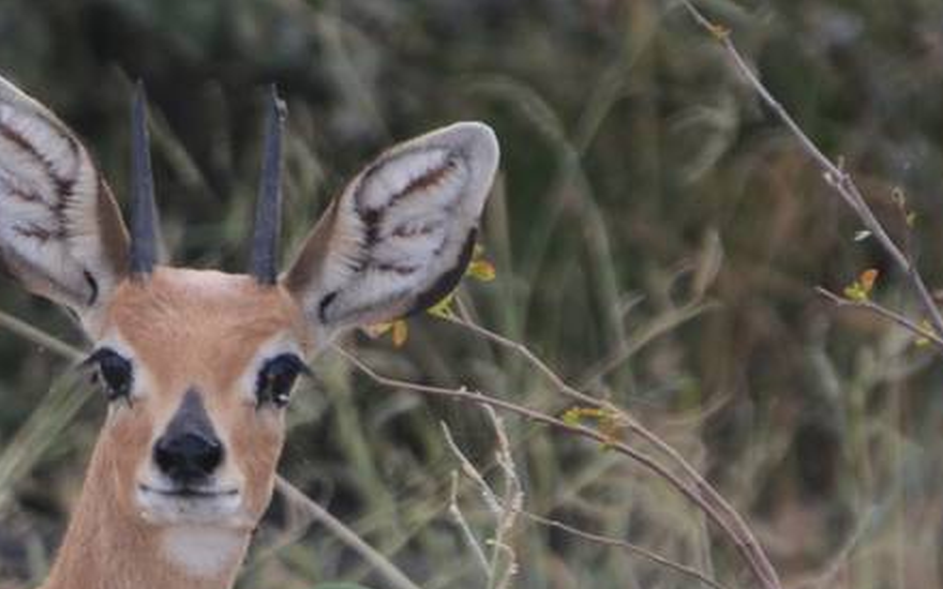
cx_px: -156
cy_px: 927
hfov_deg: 1.4
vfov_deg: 0.9
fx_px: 38498
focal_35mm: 1498
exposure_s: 1/100
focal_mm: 270
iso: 200
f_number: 6.3
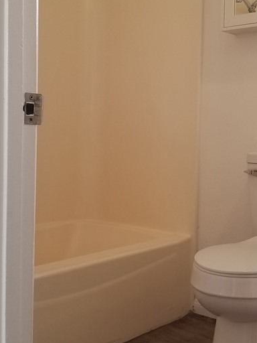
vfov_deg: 36.8
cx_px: 135
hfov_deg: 28.0
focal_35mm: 52
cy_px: 158
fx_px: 515
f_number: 1.7
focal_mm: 4.25
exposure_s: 1/60
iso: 80
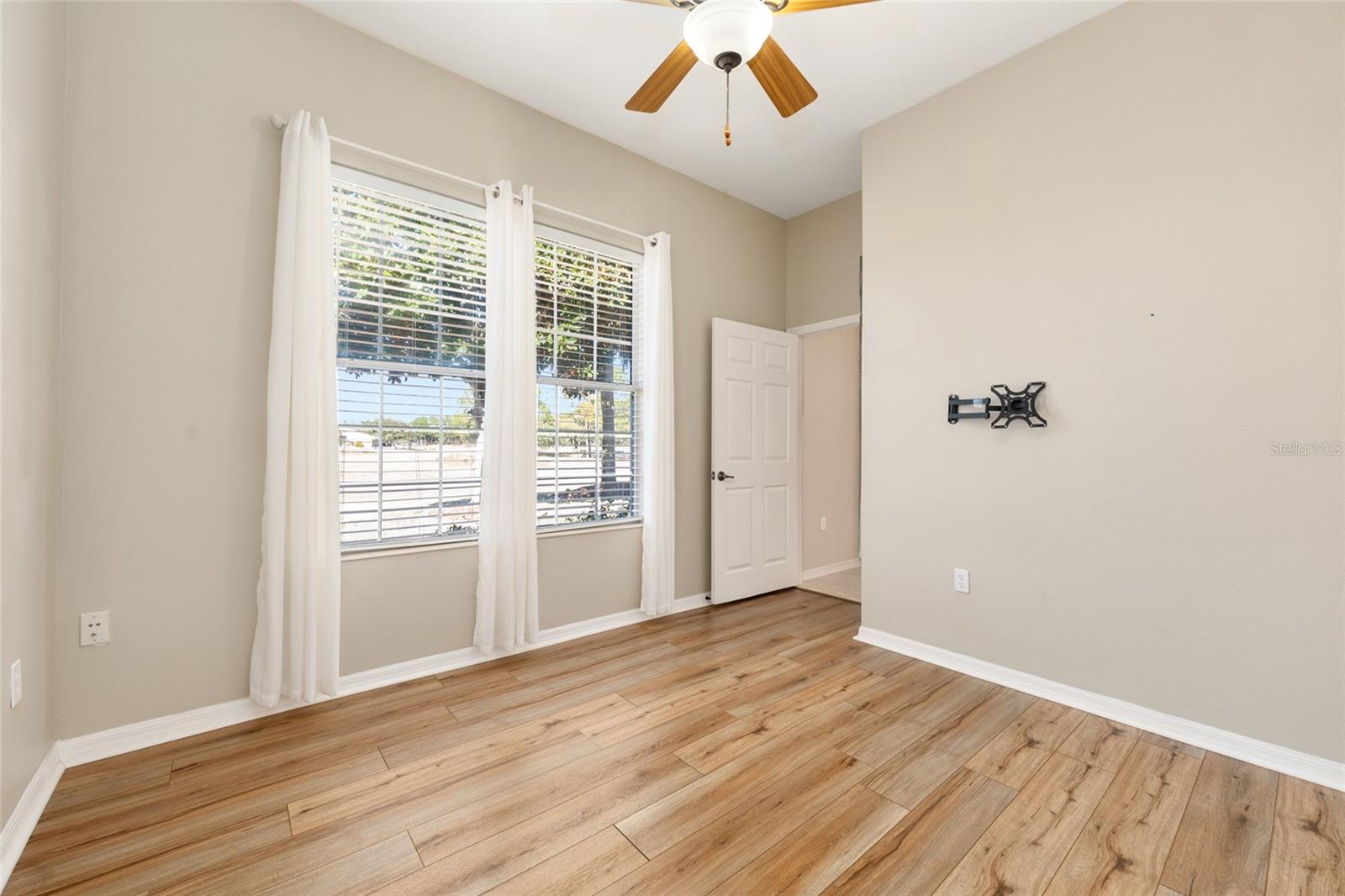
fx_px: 523
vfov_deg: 81.2
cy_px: 448
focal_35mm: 14
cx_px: 672
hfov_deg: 104.3
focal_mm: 14
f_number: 7.1
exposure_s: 1/13
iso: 400
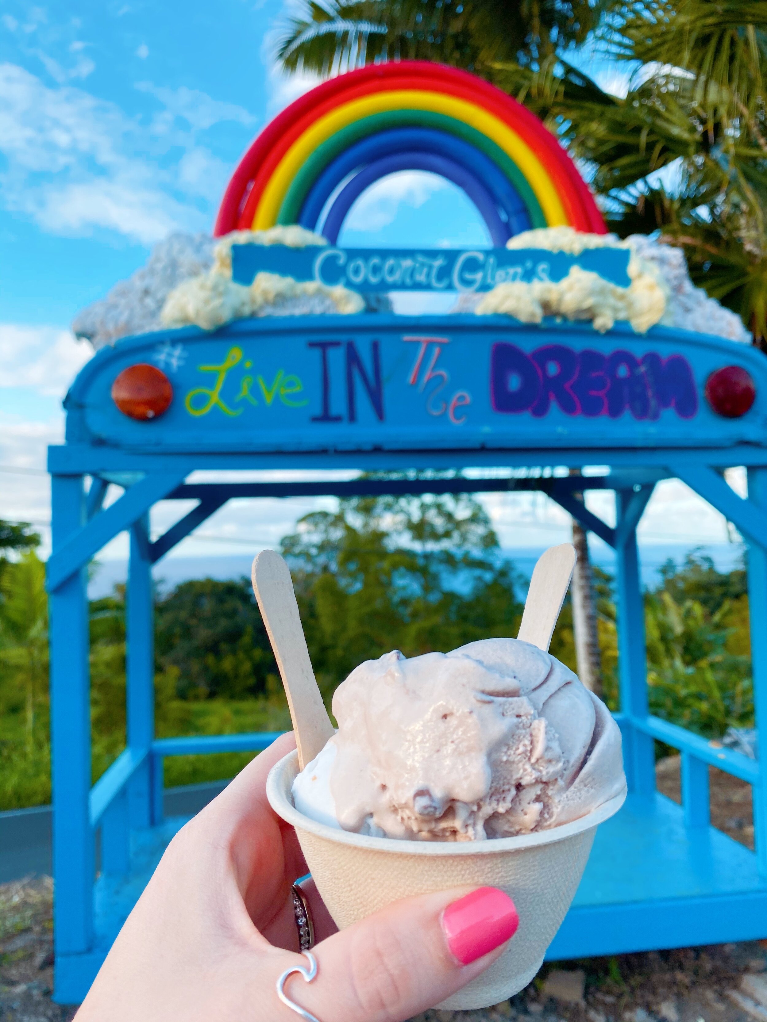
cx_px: 384
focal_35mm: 26
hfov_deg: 53.1
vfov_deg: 67.3
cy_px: 511
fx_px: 768
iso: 32
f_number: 1.8
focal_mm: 4.25
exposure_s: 1/522
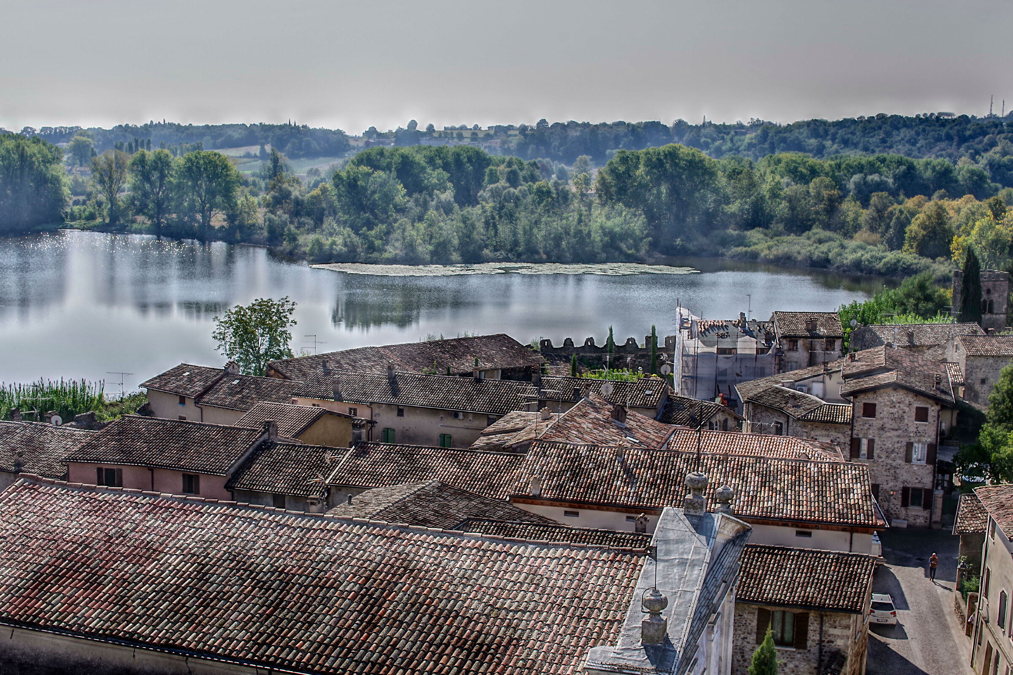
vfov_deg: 29.9
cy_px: 338
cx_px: 506
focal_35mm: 45
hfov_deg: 43.6
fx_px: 1266
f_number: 8
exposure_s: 1/160
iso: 100
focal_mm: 30
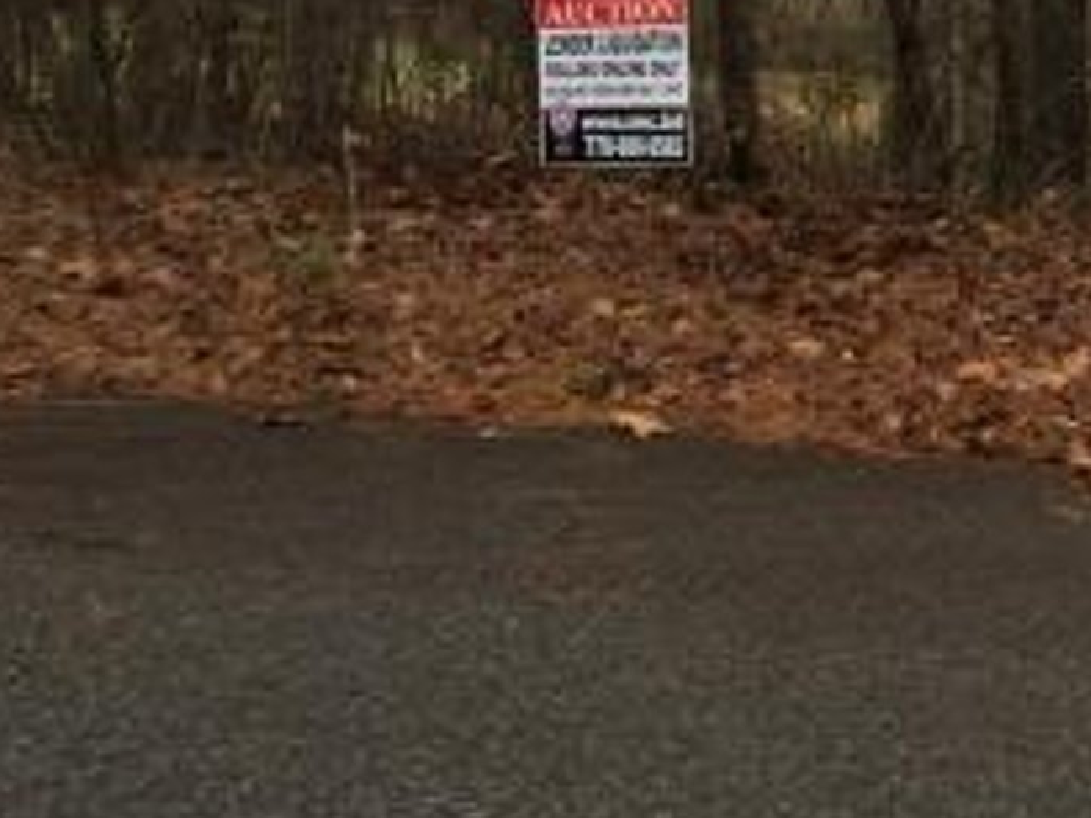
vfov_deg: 22.6
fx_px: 1986
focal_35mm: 63
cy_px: 60
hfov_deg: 28.4
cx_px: 1153
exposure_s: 1/60
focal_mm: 4.15
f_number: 2.2
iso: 40
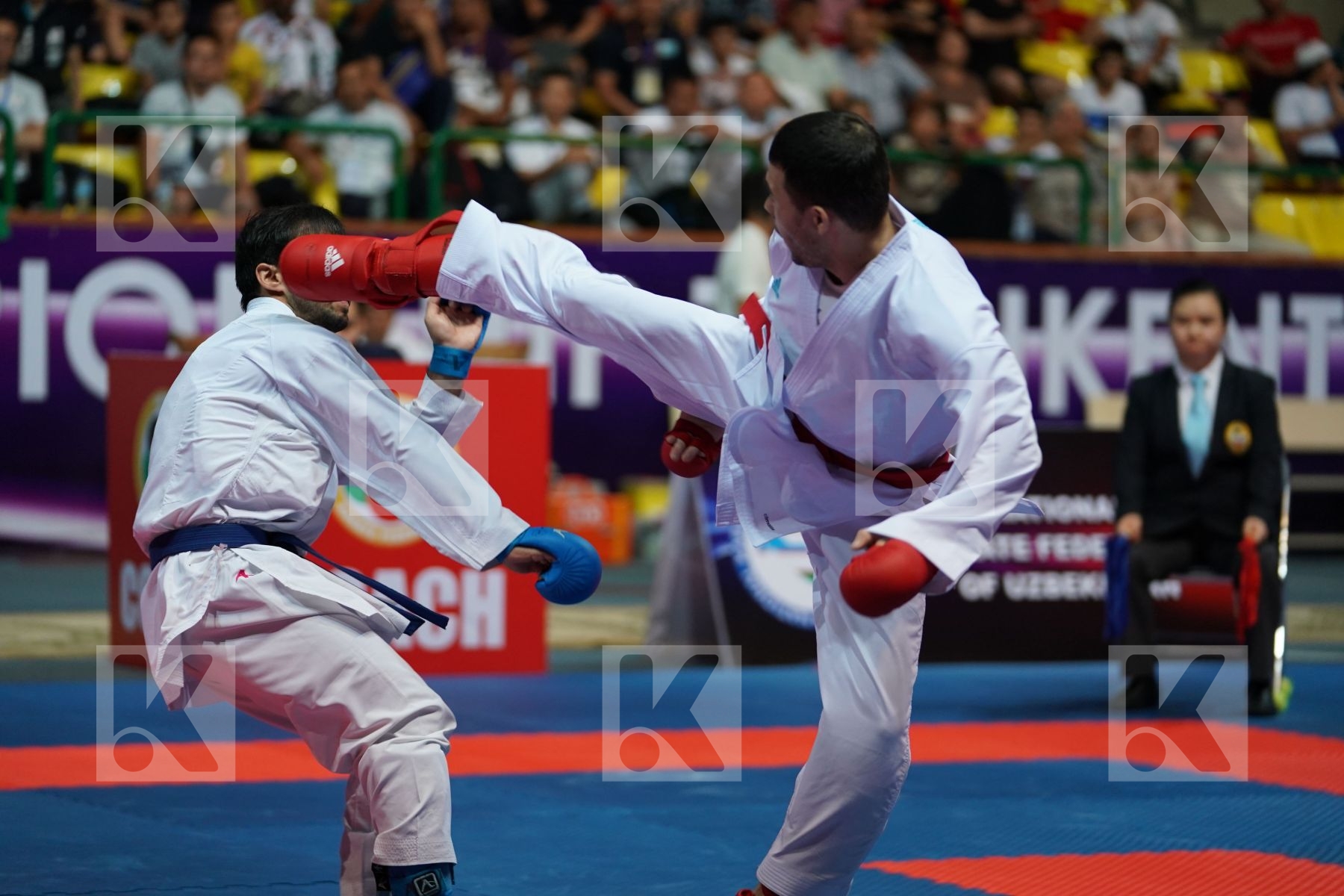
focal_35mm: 129
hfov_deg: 15.9
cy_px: 448
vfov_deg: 10.6
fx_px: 4816
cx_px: 672
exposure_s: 1/500
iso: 1600
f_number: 2.8
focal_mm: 129
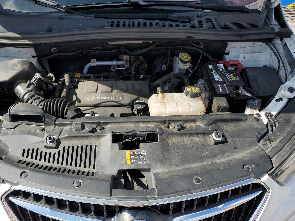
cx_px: 136
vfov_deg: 46.7
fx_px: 256
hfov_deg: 59.9
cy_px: 126
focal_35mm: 30
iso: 50
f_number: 1.5
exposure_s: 1/2000
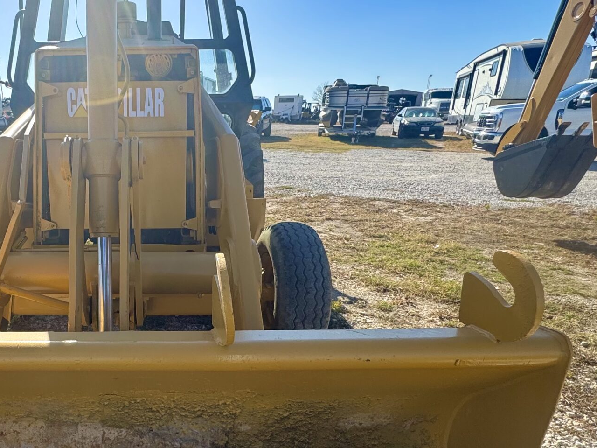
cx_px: 147
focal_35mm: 28
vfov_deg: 49.1
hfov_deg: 59.9
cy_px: 291
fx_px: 483
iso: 50
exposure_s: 1/1048
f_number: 2.2
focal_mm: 2.22
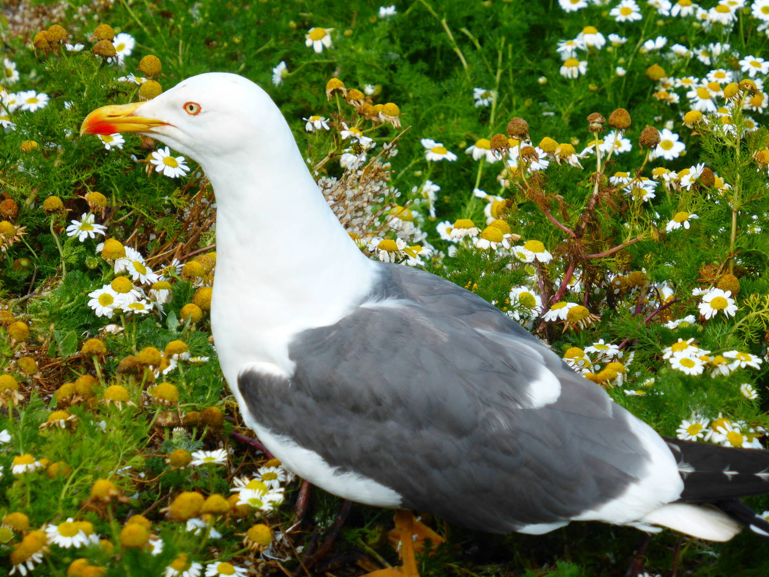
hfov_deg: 8.7
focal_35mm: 227
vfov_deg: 6.5
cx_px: 401
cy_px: 297
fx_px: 5043
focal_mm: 38.2
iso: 100
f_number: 5.6
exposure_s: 1/320
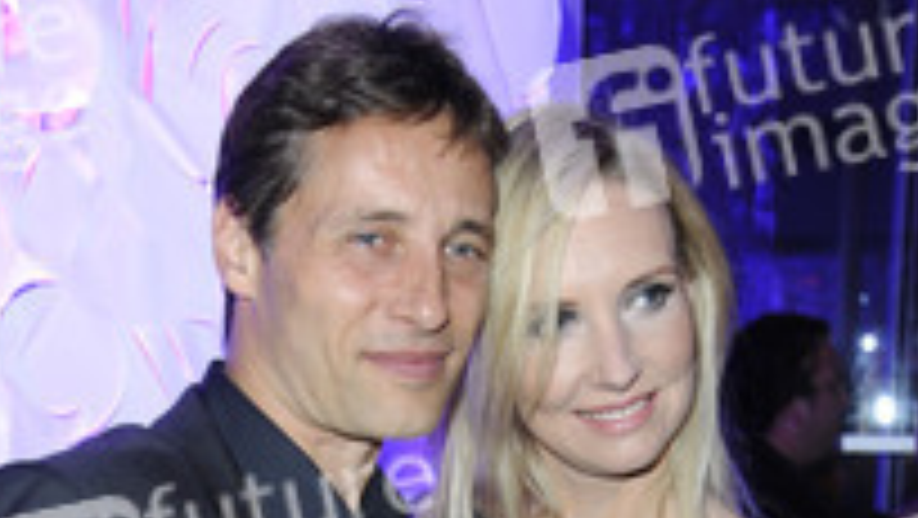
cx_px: 351
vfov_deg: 14.4
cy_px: 788
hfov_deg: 27.1
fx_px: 1900
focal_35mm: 78
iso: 1250
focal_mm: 38
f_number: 5.6
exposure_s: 1/40
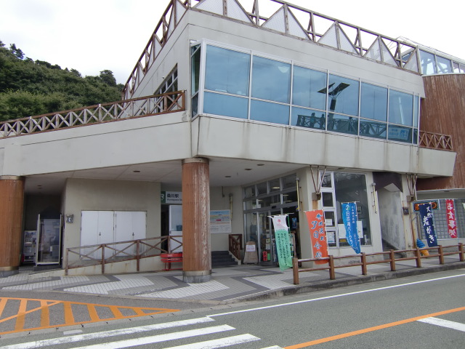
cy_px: 174
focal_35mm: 28
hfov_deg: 63.4
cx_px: 232
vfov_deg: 49.7
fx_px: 376
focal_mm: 4.9
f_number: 7
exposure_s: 1/160
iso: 64
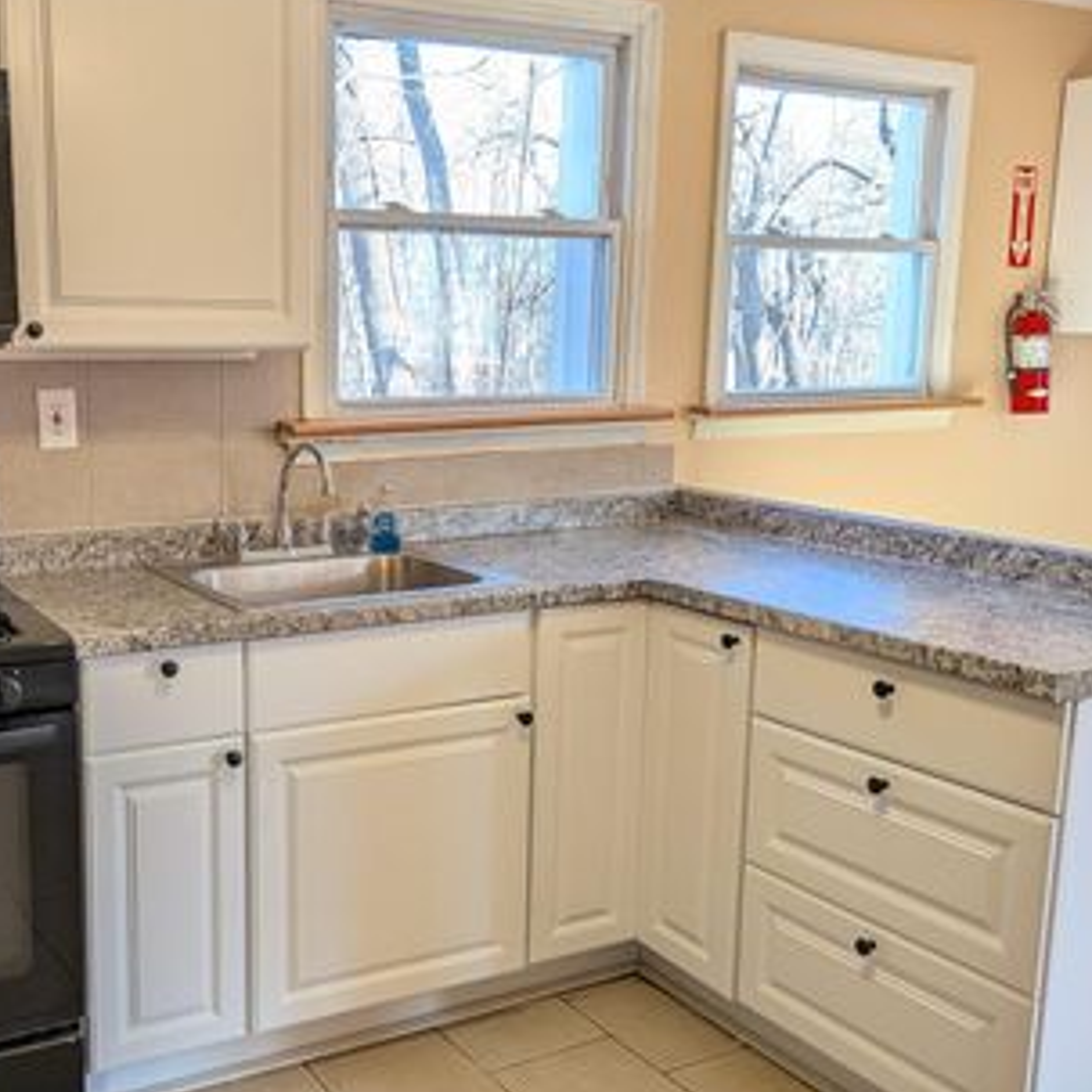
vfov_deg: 47.2
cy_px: 568
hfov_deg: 46.2
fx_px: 1249
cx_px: 335
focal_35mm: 35
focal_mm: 4.53
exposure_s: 1/100
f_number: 1.7
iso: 78
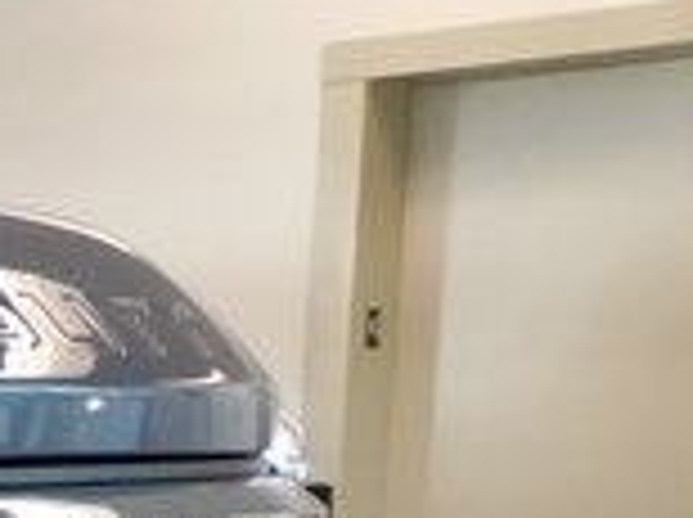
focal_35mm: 153
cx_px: -1557
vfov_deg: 9.2
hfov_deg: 9.4
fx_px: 3058
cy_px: 982
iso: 160
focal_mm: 4
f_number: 3
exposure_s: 1/30
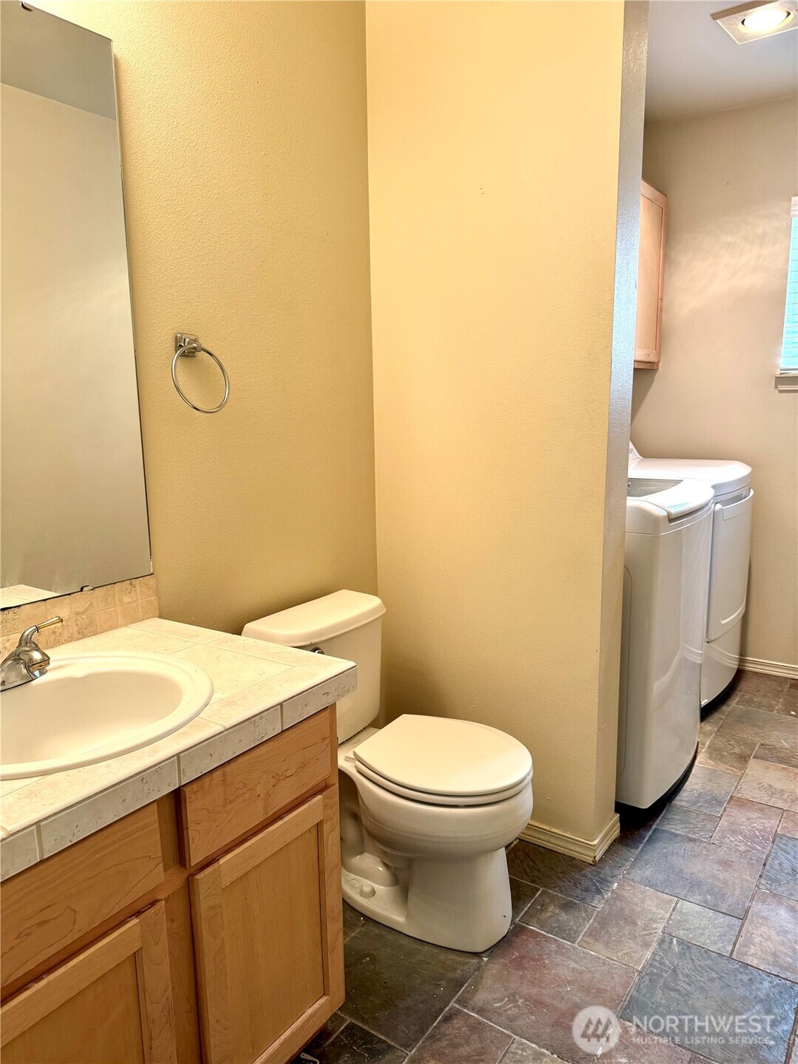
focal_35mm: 24
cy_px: 532
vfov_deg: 71.6
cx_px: 399
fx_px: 738
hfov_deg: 56.8
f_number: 1.78
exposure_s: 1/120
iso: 200
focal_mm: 6.76
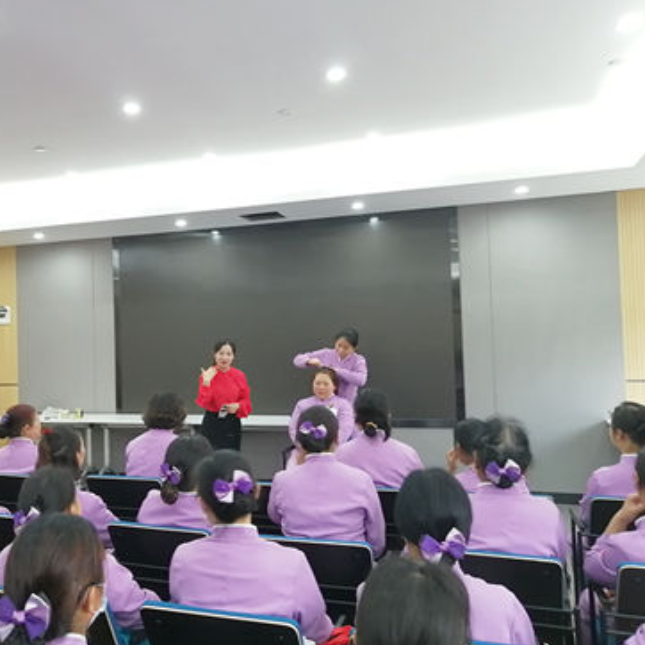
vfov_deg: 49.7
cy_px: 314
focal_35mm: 33
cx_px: 219
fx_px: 696
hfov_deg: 49.0
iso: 125
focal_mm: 3.62
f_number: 1.8
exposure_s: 1/33.3
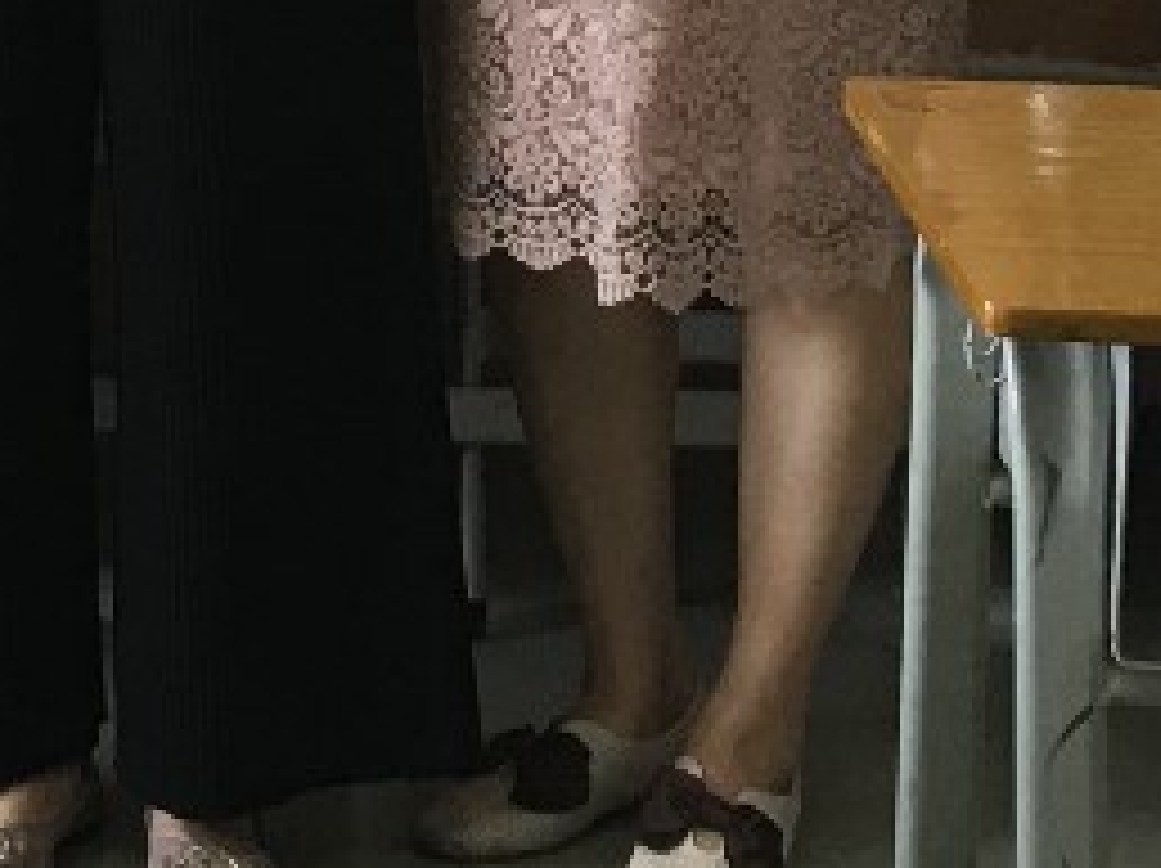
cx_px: -558
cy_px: -926
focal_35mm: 180
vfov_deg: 7.8
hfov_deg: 10.6
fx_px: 6031
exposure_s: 1/33
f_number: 2.2
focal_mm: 4.15
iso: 32
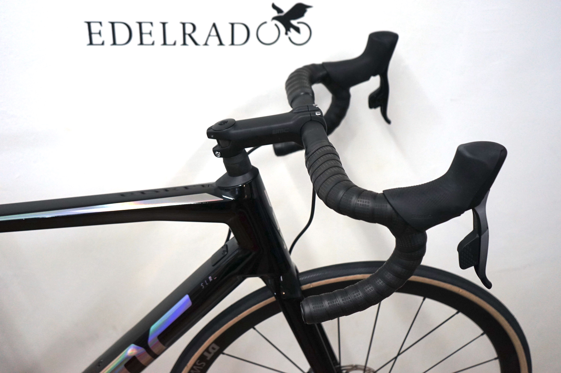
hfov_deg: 51.9
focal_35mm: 37
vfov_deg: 35.9
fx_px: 576
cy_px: 186
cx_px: 280
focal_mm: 37
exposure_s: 1/160
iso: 1250
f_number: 4
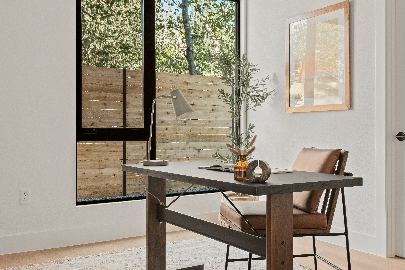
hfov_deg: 48.4
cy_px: 125
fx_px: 450
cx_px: 225
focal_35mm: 40
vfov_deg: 33.4
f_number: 13
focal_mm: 30.3
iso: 320
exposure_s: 2.5
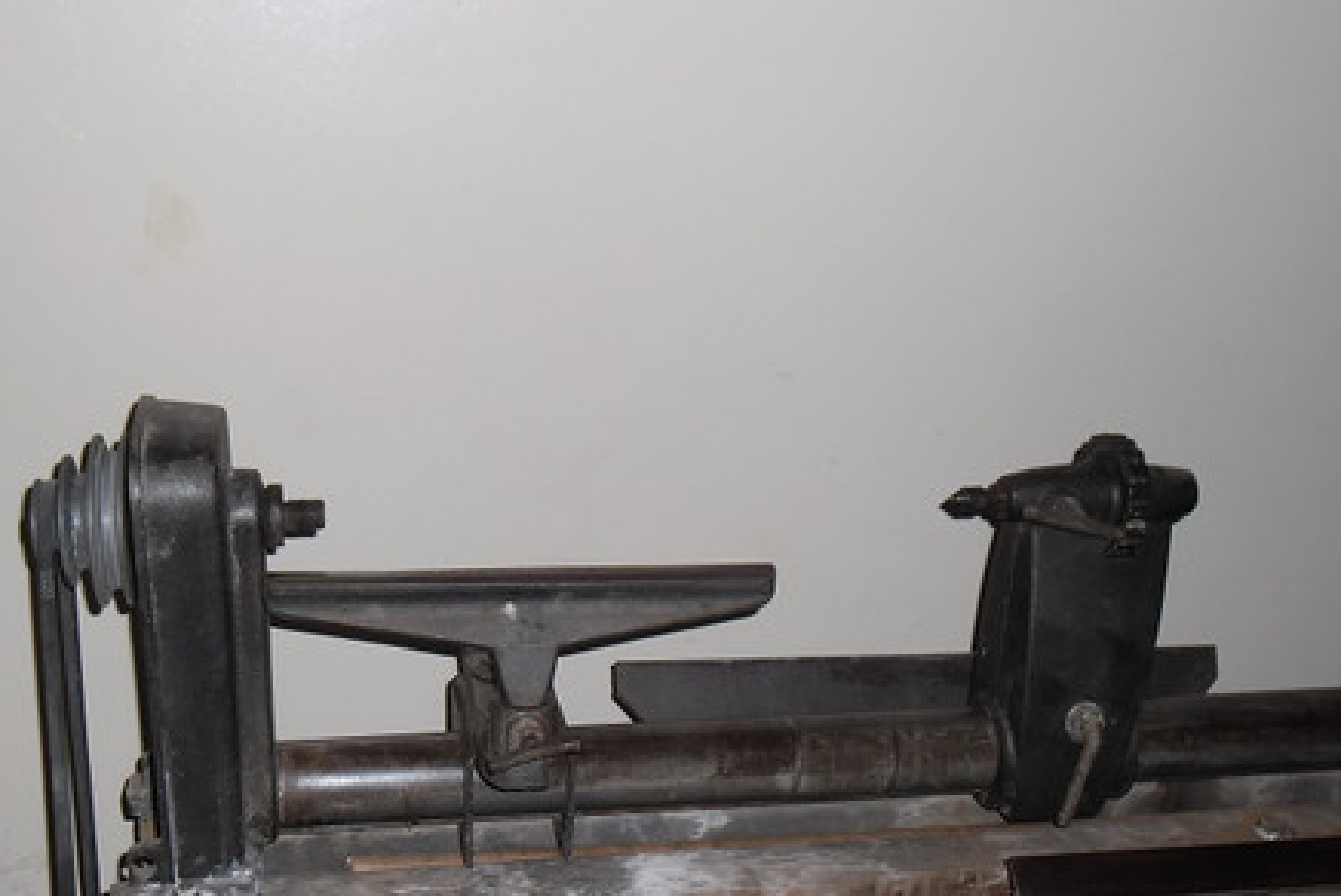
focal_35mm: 44
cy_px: 569
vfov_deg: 30.4
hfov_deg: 44.4
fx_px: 1640
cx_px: 611
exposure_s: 1/45
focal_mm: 6.6
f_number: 4
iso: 80
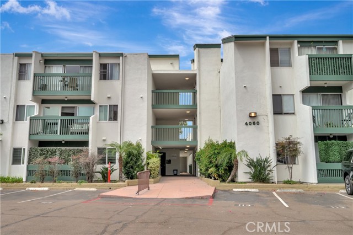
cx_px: 176
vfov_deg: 43.6
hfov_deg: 62.0
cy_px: 118
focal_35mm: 30
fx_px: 294
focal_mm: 30
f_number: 16
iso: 125
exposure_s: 1/200
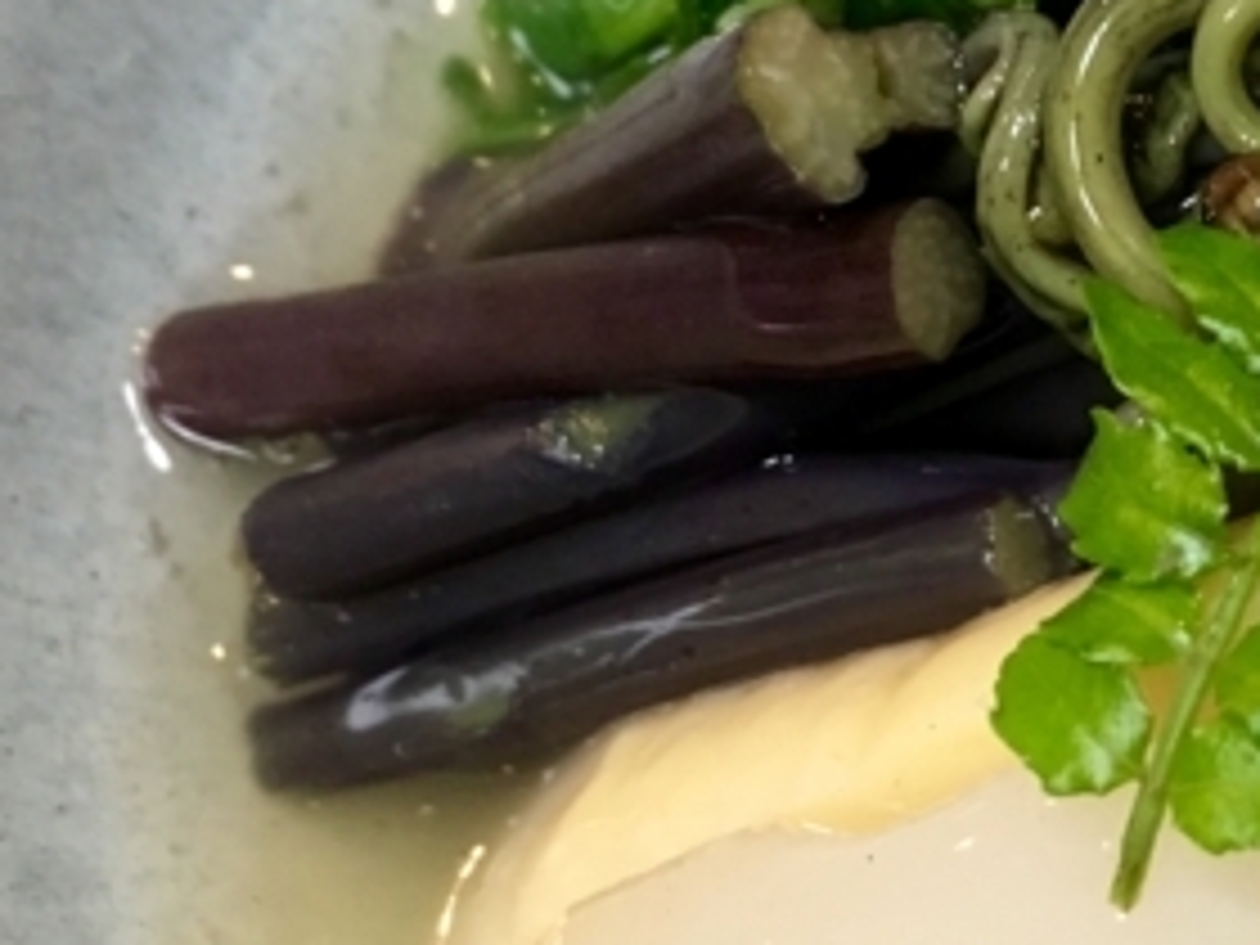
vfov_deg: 17.8
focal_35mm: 83
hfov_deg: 22.5
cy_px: 572
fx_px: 3021
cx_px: 1310
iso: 125
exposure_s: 1/30
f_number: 2.2
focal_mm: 4.15
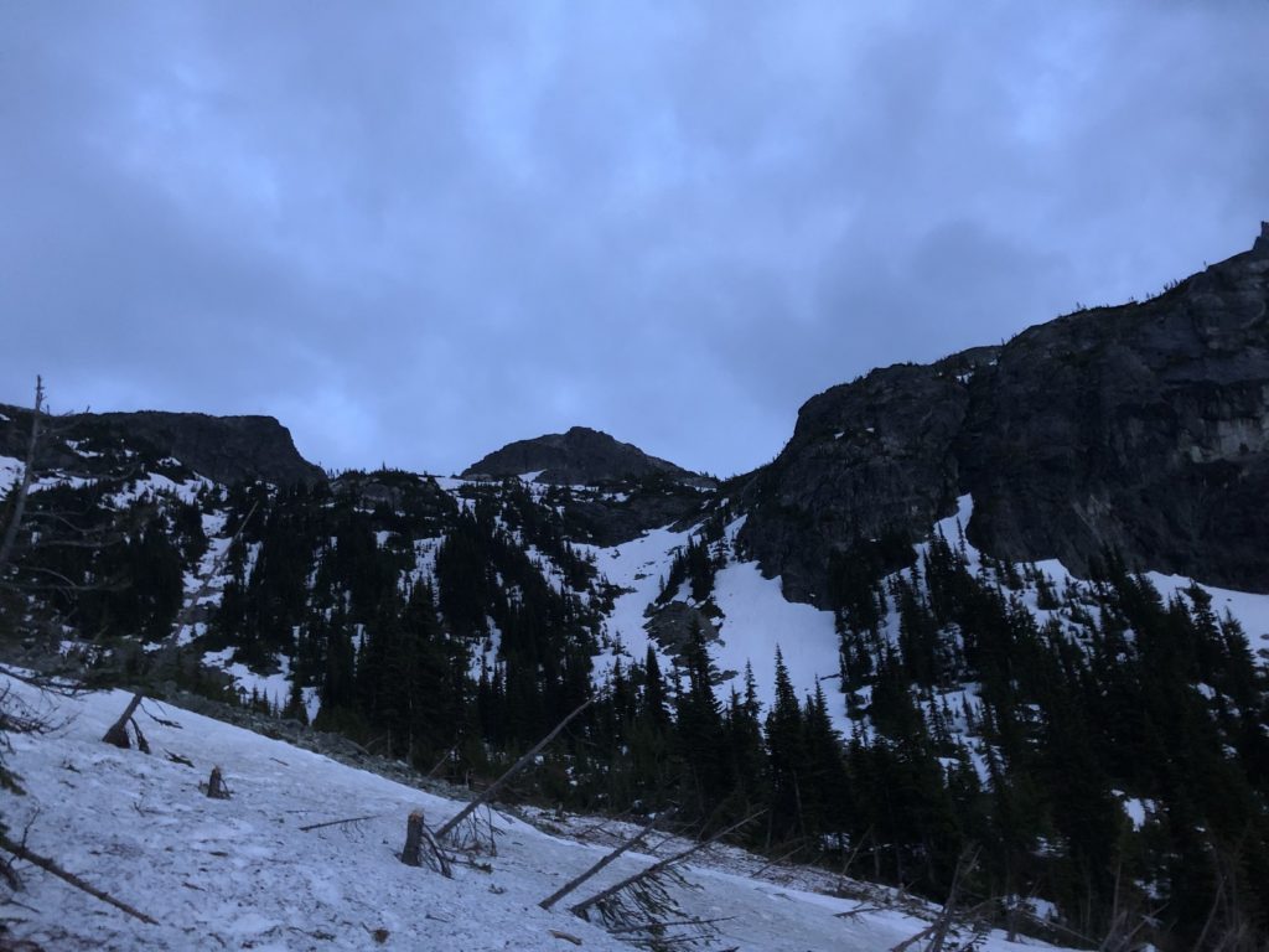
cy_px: 476
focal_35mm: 28
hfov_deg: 63.4
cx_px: 634
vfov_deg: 49.7
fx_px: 1026
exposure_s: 1/6
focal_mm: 3.99
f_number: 1.8
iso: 100
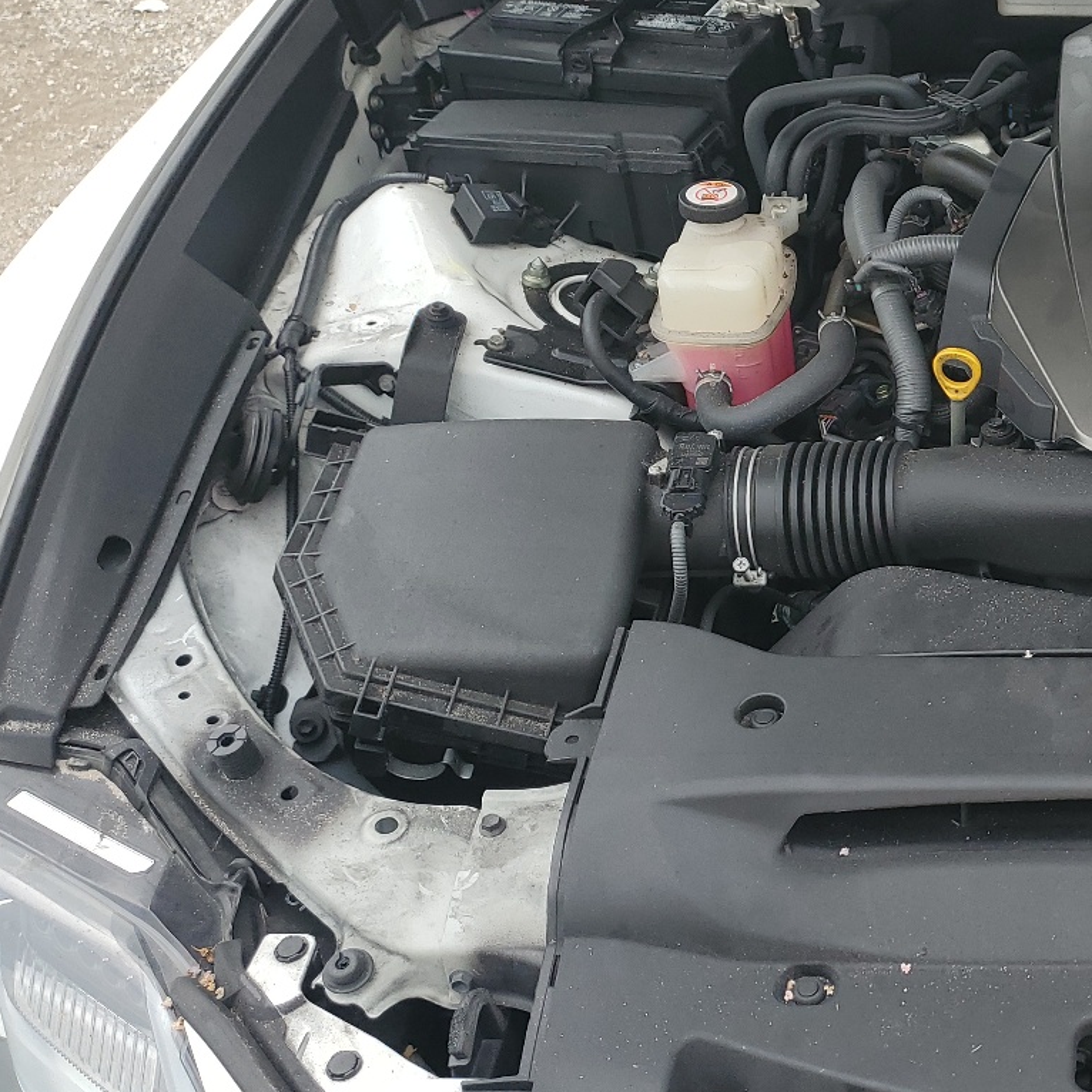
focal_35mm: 48
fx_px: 1713
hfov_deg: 32.3
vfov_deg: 35.3
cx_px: 1115
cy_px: 453
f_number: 1.5
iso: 50
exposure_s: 1/1000
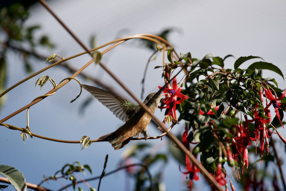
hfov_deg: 4.1
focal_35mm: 500
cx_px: 143
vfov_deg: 2.8
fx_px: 3973
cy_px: 96
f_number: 6.3
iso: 800
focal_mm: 500
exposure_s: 1/2000
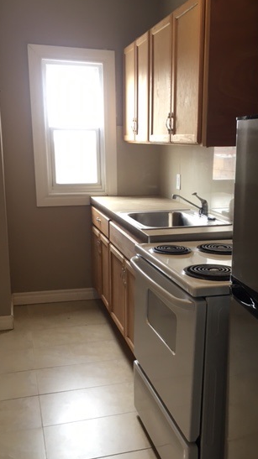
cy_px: 232
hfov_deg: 31.8
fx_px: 451
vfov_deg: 54.0
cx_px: 155
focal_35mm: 37
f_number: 2.2
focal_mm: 4.15
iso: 64
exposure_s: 1/30
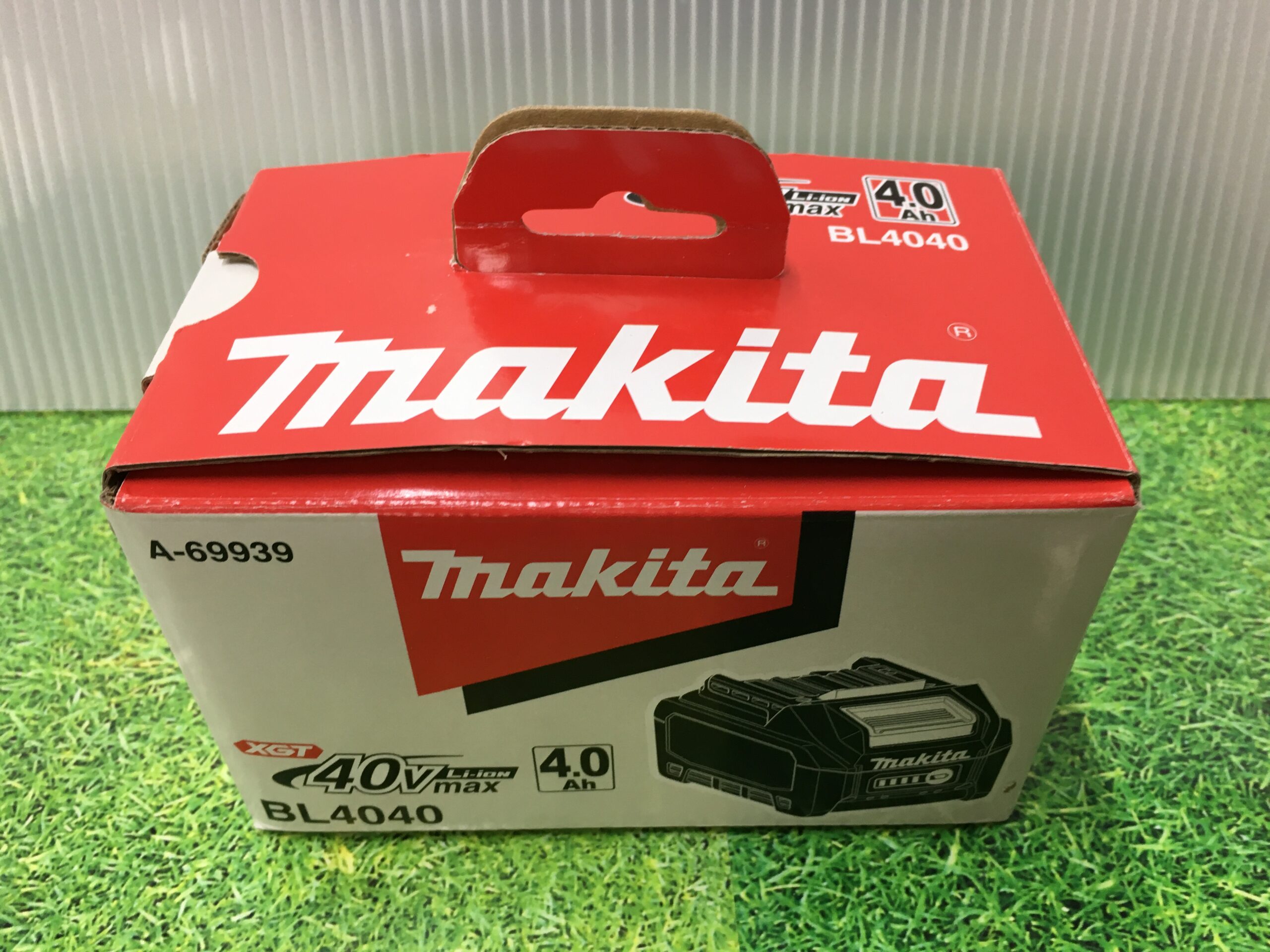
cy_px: 476
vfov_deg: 48.2
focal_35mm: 29
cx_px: 635
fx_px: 1064
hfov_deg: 61.7
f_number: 2.2
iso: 50
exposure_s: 1/30
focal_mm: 4.15
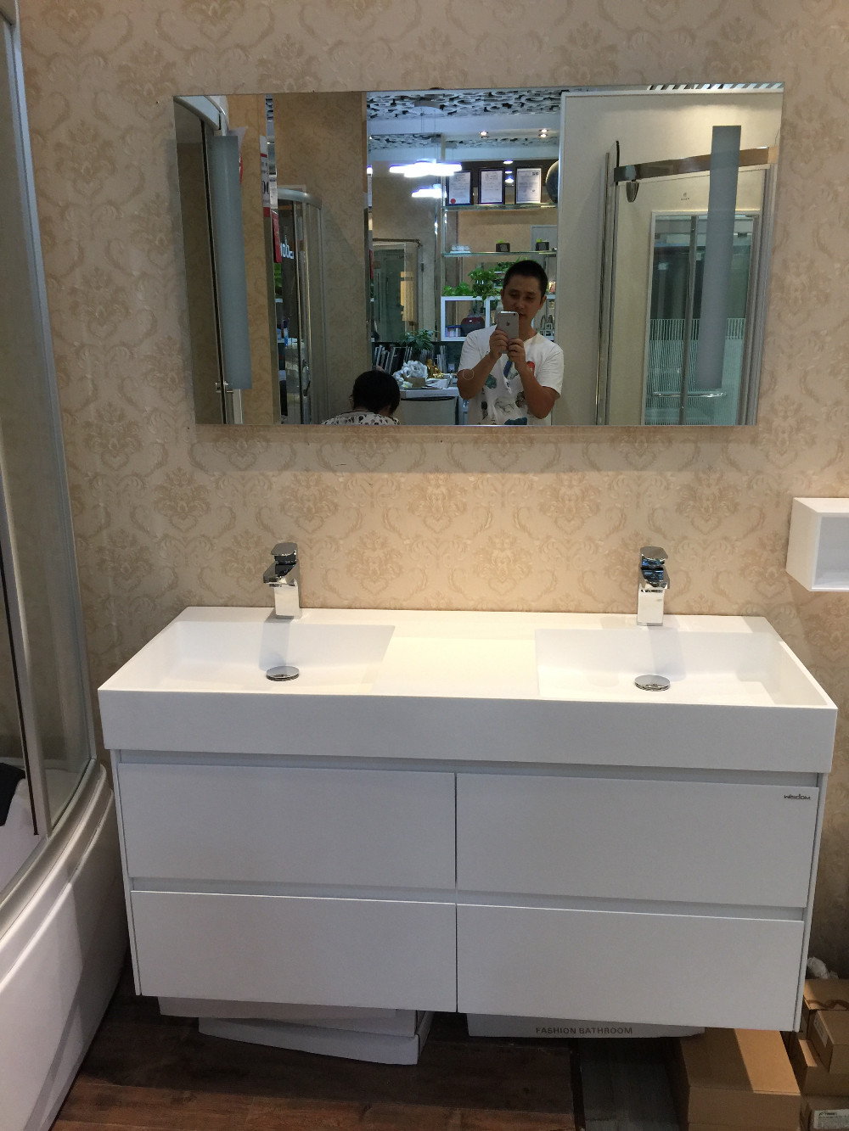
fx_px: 948
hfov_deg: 48.2
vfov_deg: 61.7
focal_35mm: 29
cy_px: 566
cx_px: 424
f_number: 2.2
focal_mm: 4.15
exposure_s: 1/33
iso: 40
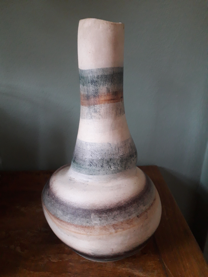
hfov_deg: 51.4
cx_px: 104
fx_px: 216
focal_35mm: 27
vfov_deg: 65.3
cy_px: 138
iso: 200
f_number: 1.9
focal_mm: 3.6
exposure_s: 1/33
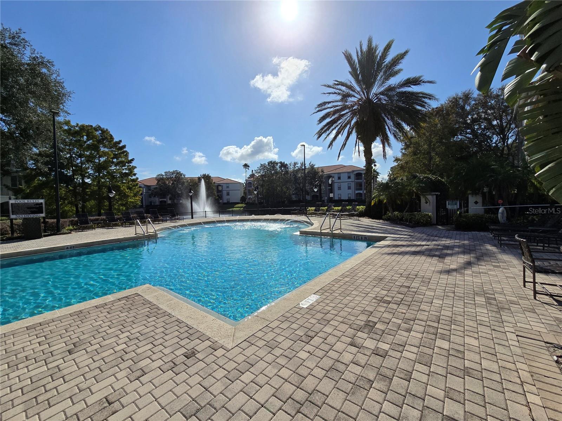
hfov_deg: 106.2
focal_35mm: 13
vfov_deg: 89.9
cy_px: 210
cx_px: 281
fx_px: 211
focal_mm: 2.2
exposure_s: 1/5523
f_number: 2.2
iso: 50
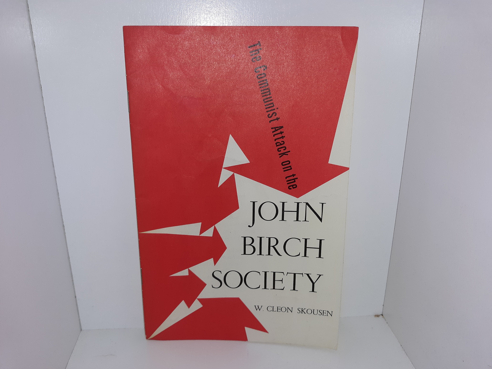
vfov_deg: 49.7
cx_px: 246
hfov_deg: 63.4
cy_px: 184
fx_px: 398
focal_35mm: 28
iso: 40
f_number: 1.7
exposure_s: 1/260
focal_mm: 3.7
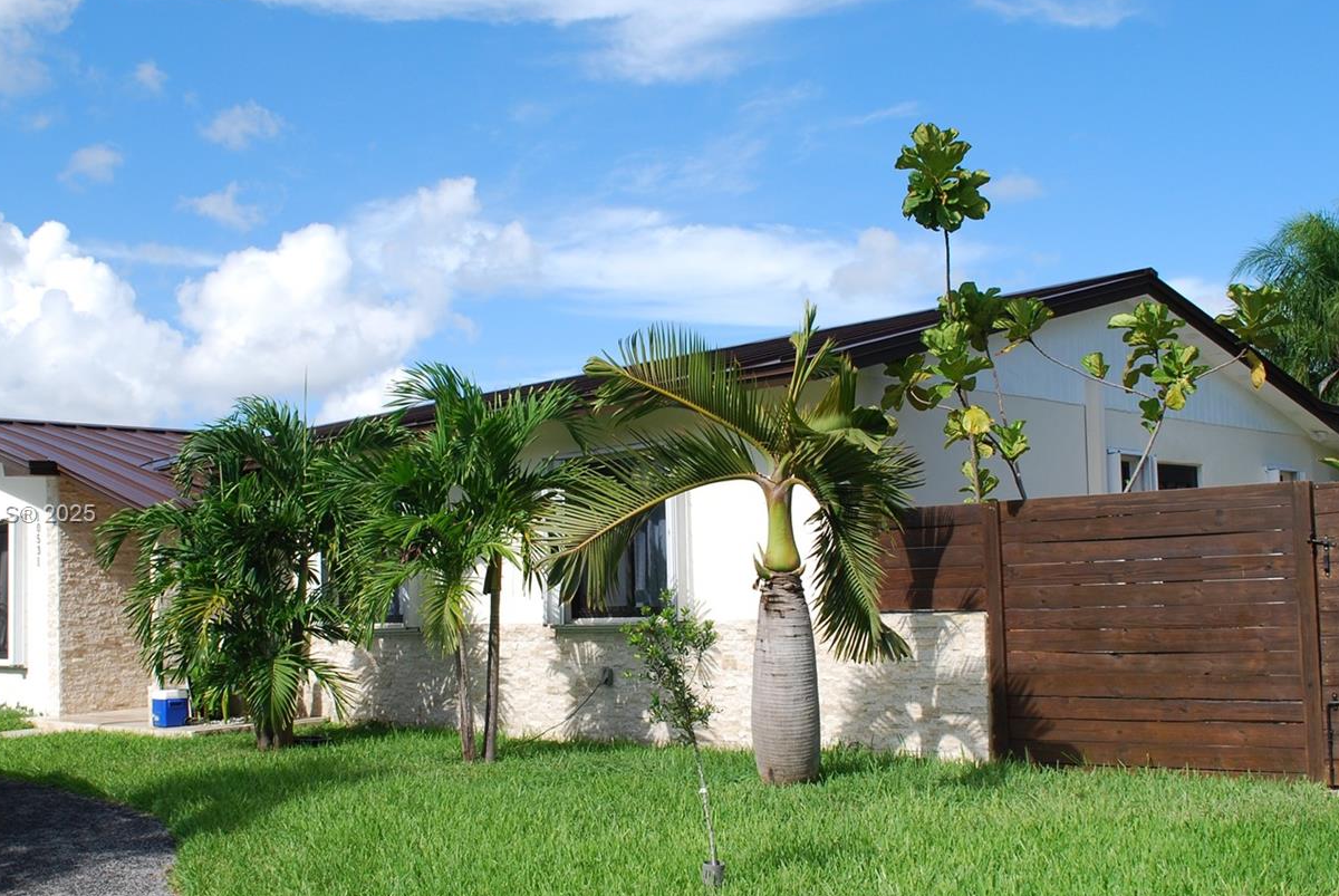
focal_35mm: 44
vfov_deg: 30.5
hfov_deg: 44.4
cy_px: 516
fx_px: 1638
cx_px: 632
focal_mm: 22
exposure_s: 1/250
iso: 180
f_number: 10
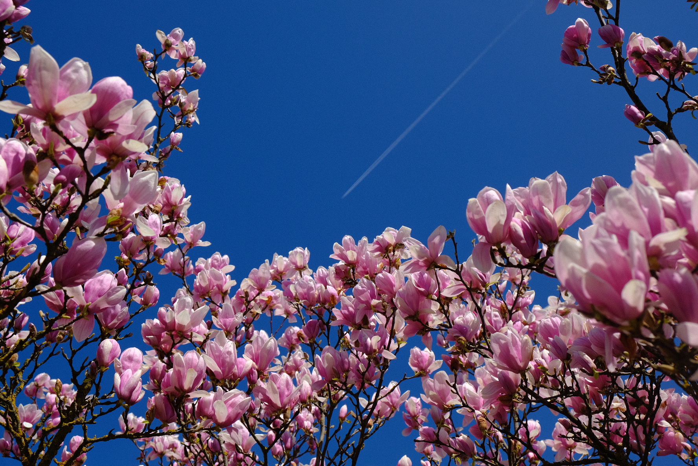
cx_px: 349
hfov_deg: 45.4
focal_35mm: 43
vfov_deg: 31.2
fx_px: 834
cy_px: 233
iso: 200
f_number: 5
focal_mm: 28.9
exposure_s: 1/1500
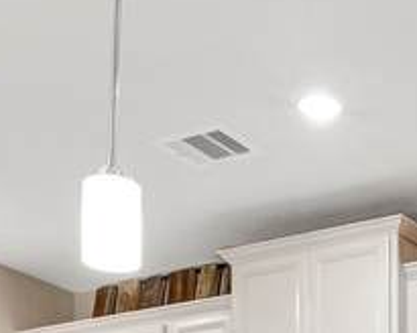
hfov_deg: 20.7
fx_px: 1086
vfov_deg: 14.9
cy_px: 624
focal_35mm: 88
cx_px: 464
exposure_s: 1/30
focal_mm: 10
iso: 400
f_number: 8
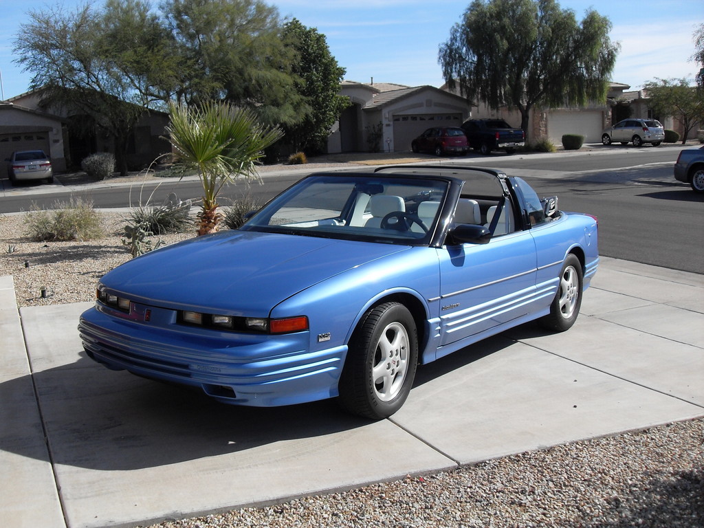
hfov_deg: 50.1
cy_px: 264
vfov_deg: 38.7
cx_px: 352
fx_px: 752
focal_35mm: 37
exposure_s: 1/125
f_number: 8.9
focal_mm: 6.3
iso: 80
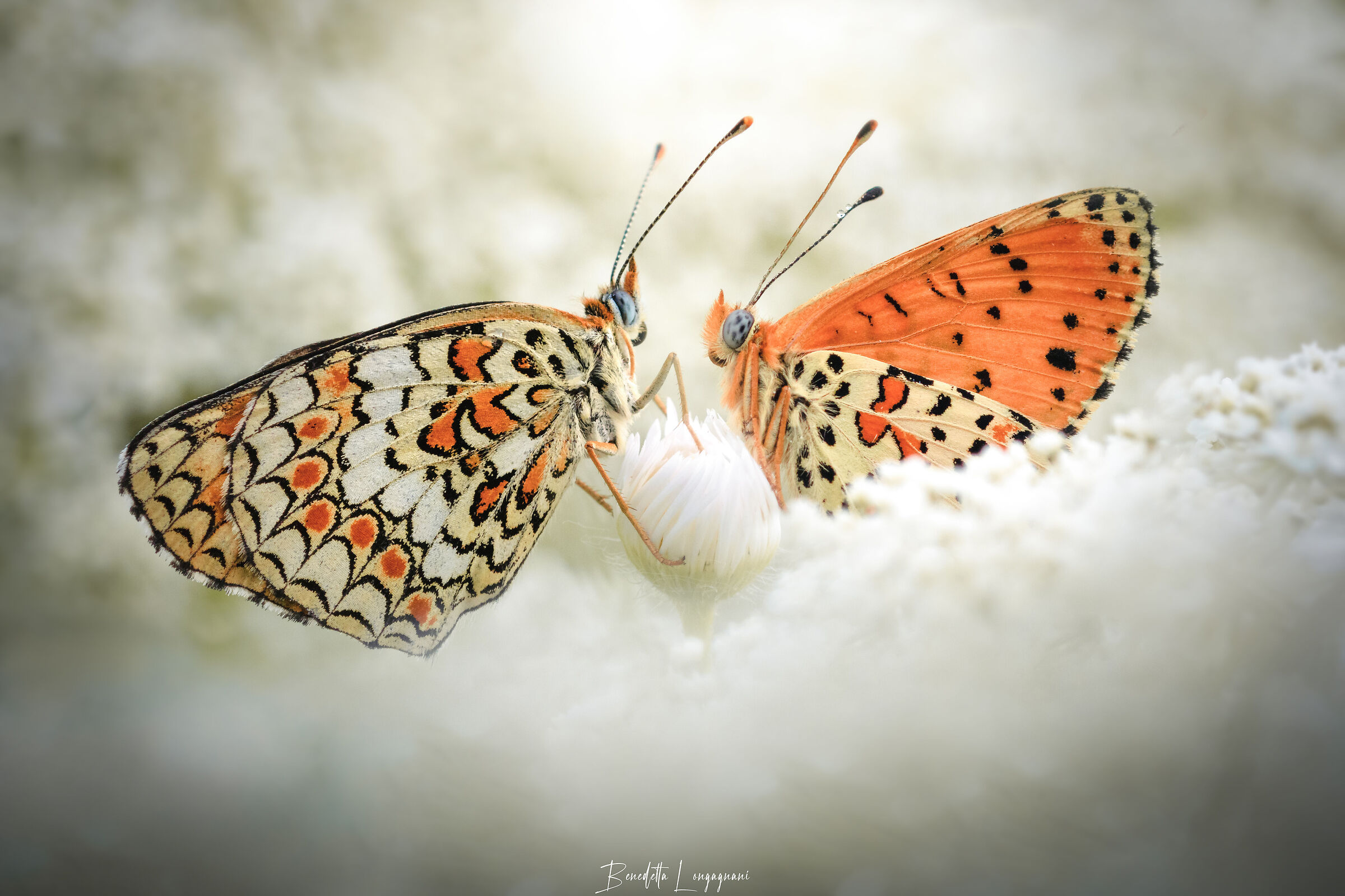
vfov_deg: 8.5
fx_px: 6052
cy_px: 448
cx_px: 672
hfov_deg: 12.7
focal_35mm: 162
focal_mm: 60
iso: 160
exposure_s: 1/160
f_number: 8
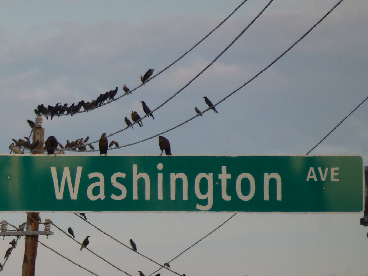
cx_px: 58
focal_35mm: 699
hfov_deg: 2.8
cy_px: 190
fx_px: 7431
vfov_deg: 2.1
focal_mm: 68.8
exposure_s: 1/125
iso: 125
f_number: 5.9
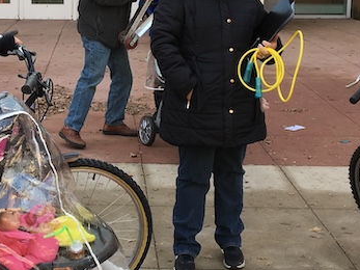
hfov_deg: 23.7
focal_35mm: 81
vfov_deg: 18.1
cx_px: 67
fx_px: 842
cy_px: 69
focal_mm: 4.15
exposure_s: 1/197
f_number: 2.2
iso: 25
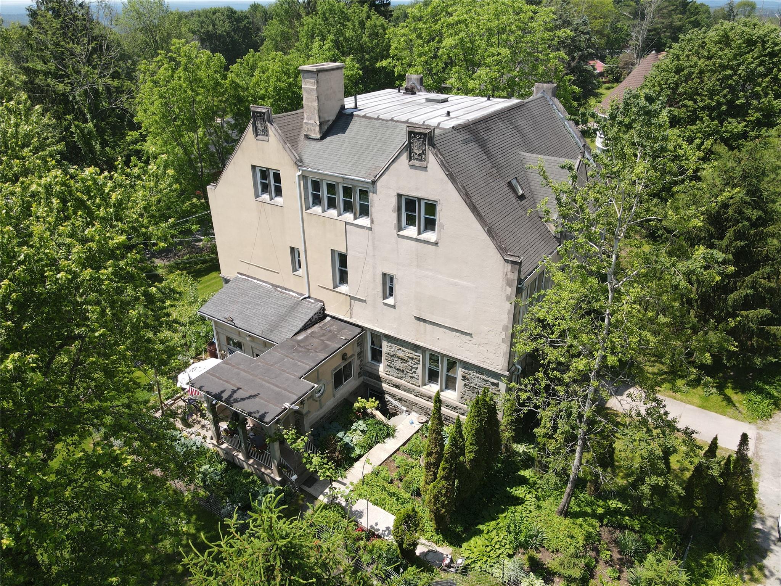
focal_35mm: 24
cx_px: 390
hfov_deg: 71.6
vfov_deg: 56.8
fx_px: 541
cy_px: 293
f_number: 2.8
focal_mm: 4.5
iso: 100
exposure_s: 1/400
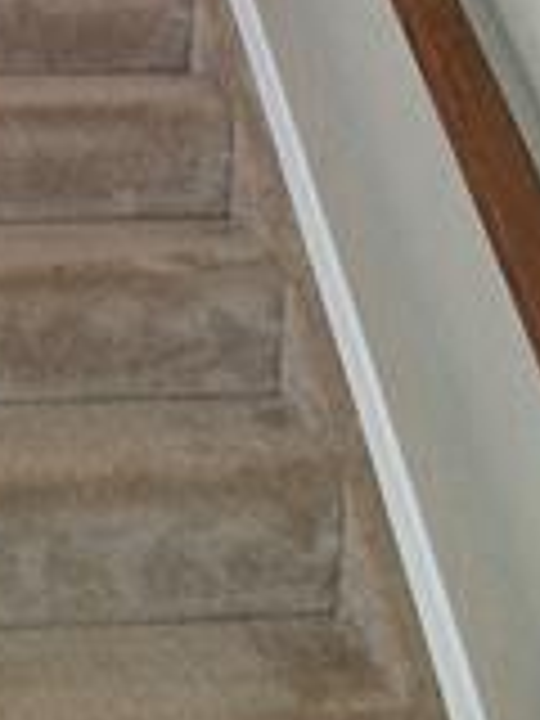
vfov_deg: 22.8
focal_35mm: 78
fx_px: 1622
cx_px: -52
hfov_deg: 18.2
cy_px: -166
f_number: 1.7
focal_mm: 4.2
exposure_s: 1/17
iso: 125
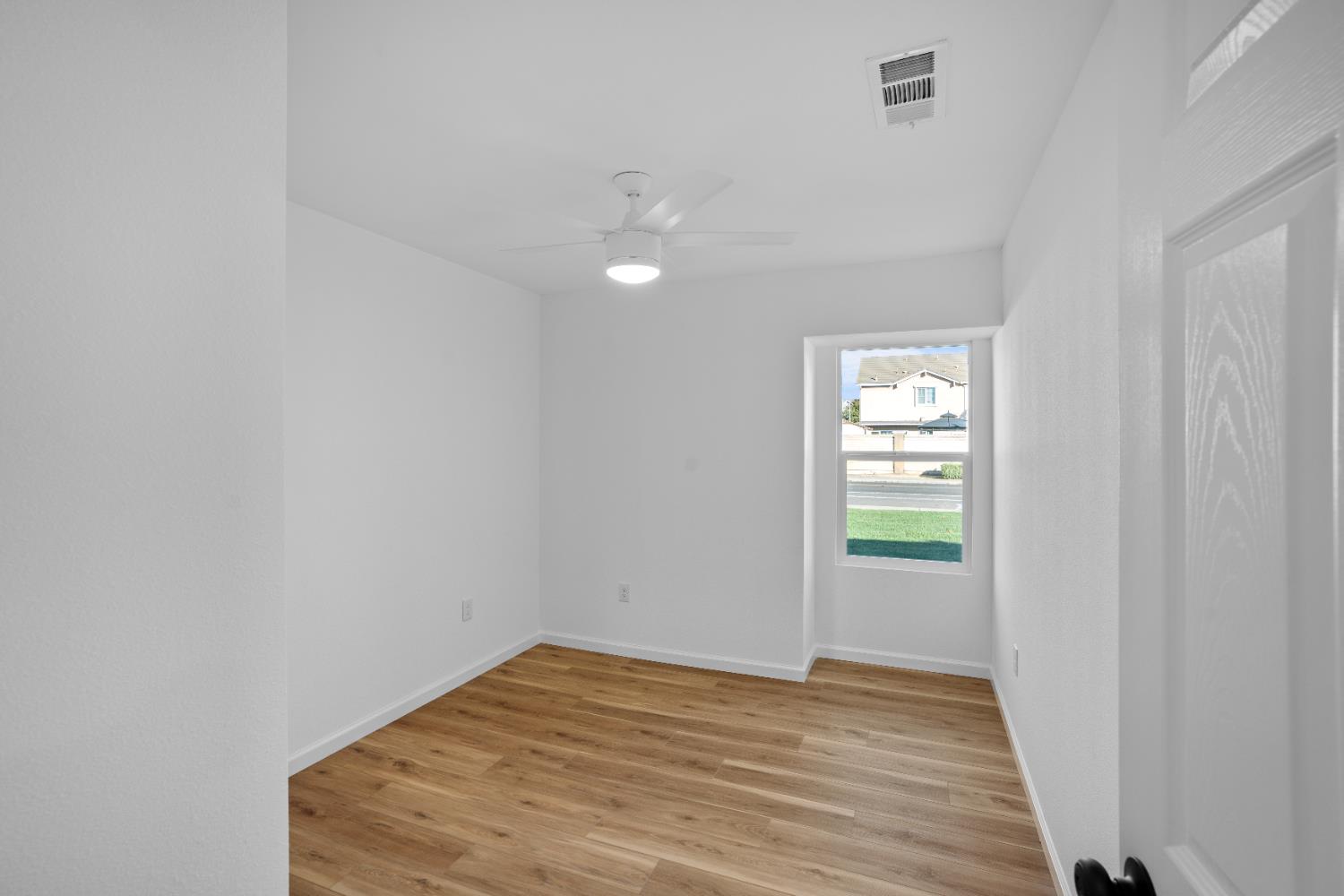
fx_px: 597
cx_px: 672
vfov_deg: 73.7
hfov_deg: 96.7
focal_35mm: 16
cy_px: 448
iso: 200
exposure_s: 1/4
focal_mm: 16
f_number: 8
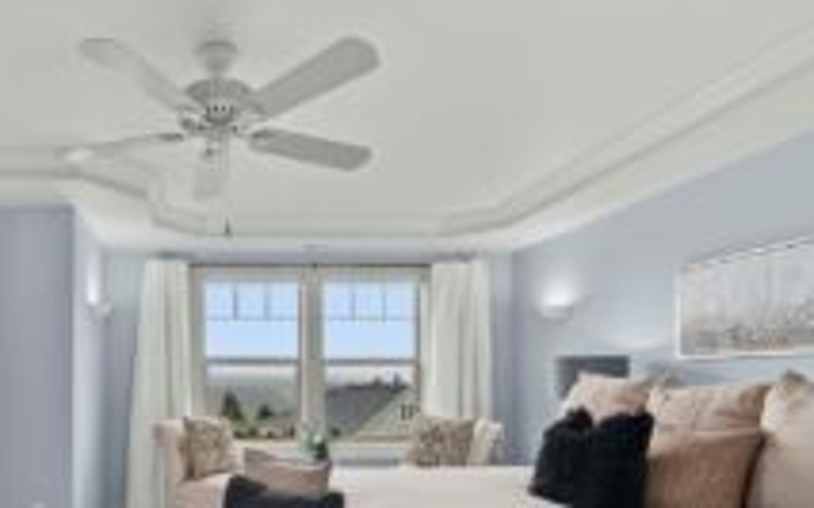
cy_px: 407
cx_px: 206
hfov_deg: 72.0
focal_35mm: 23
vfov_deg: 49.8
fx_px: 510
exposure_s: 1/15
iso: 1000
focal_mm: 12
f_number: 7.1
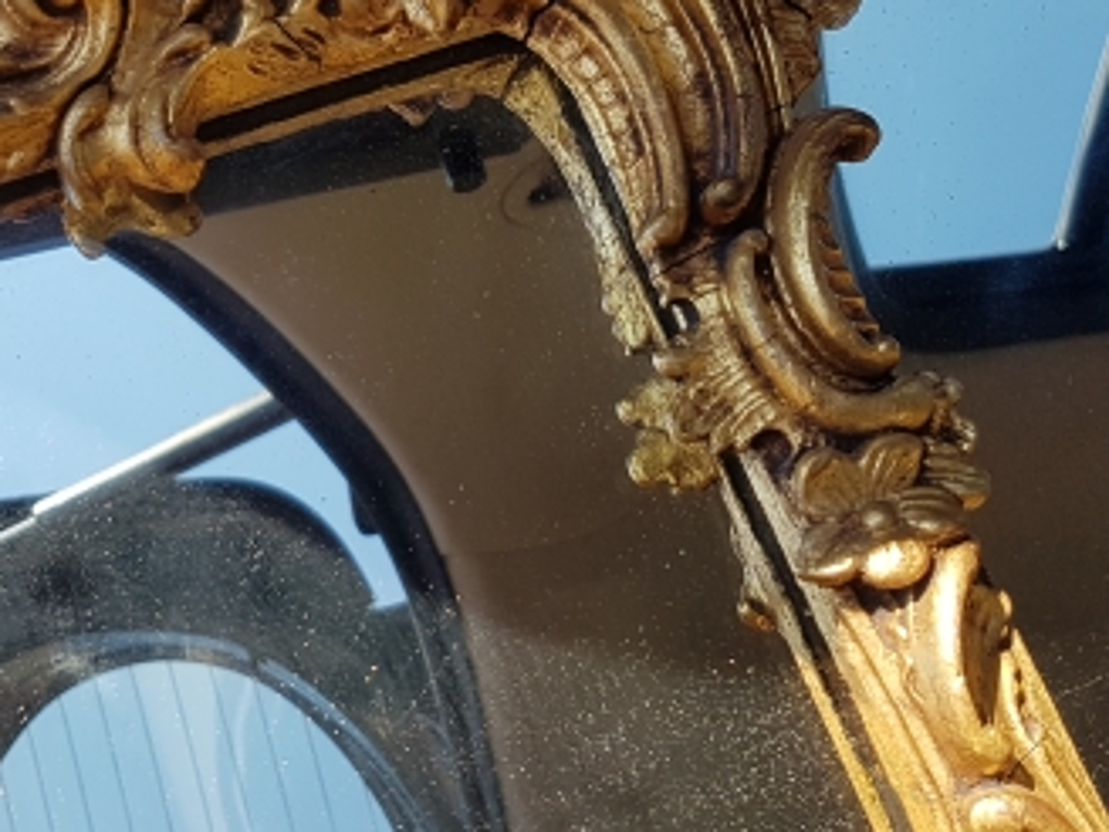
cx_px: 392
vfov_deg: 25.5
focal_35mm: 57
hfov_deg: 33.6
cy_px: 257
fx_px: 1826
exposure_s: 1/886
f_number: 1.7
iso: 40
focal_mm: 4.2
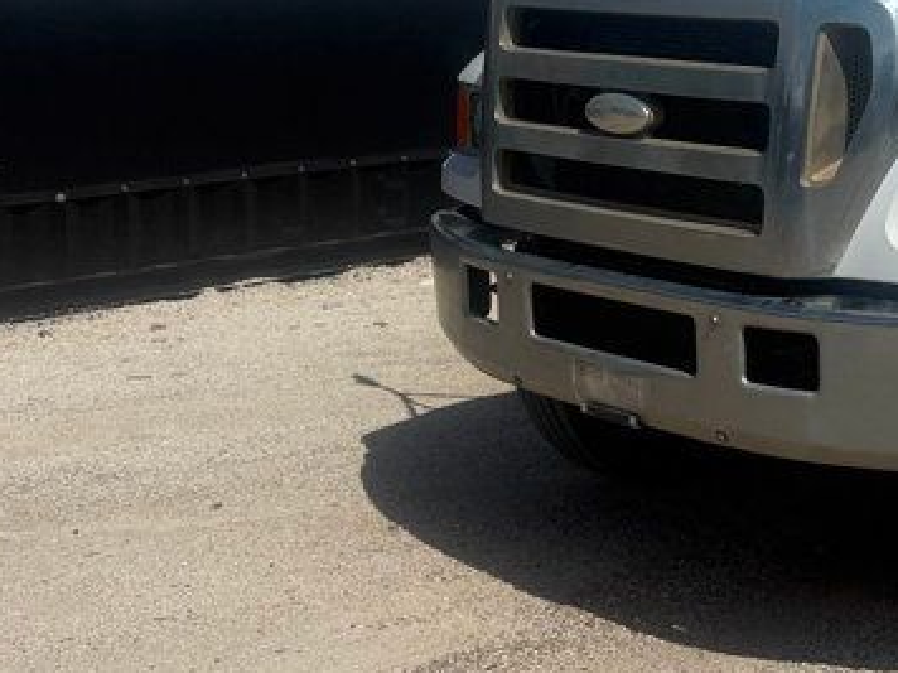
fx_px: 1790
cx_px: 984
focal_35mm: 69
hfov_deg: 26.0
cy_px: 76
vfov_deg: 20.9
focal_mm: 6.76
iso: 64
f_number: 1.78
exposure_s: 1/14286
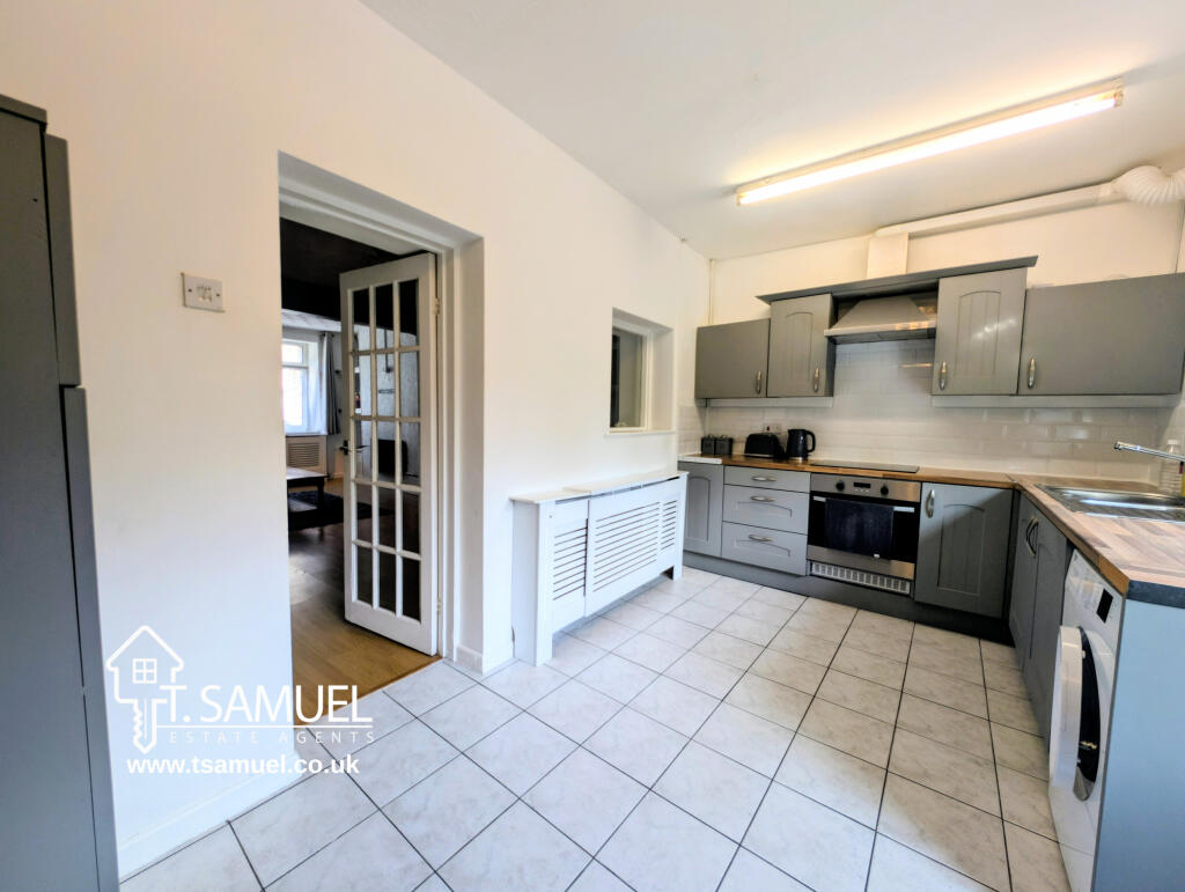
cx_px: 592
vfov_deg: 94.6
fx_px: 411
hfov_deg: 110.5
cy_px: 446
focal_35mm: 12
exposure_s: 1/100
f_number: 1.95
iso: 46
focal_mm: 2.23
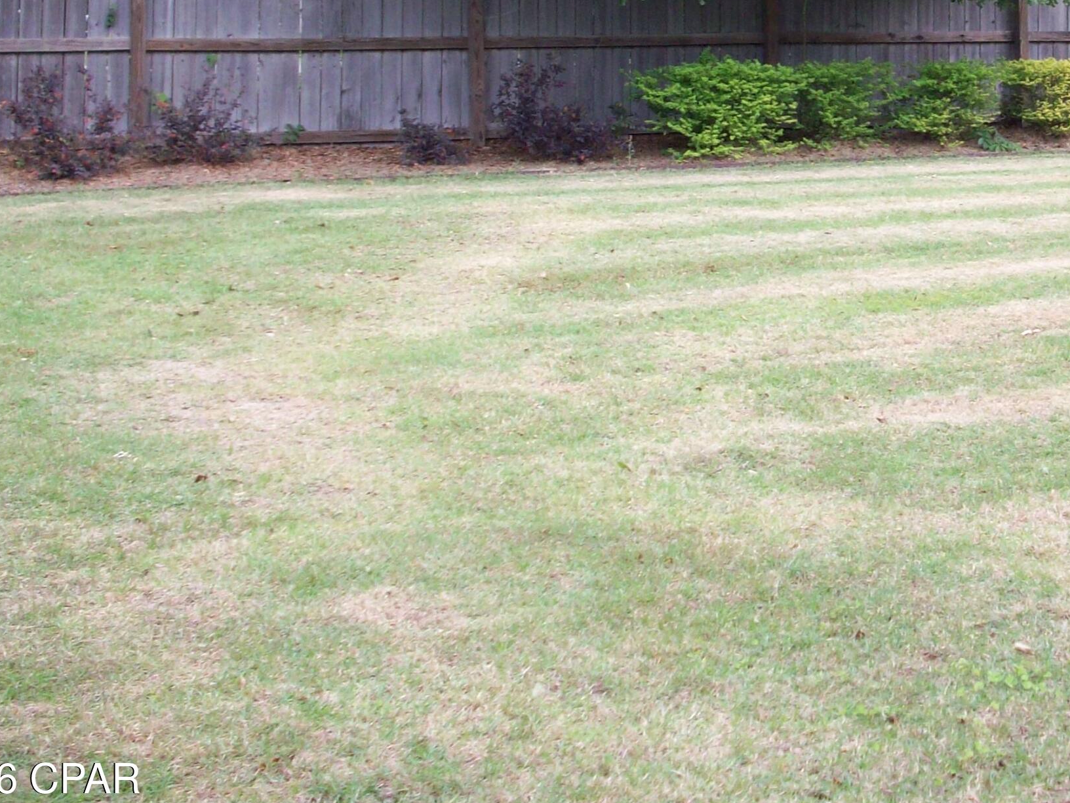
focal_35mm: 68
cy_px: 108
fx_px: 2102
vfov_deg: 21.2
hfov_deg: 27.9
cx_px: 875
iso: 80
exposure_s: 1/239
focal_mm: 6.2
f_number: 2.8
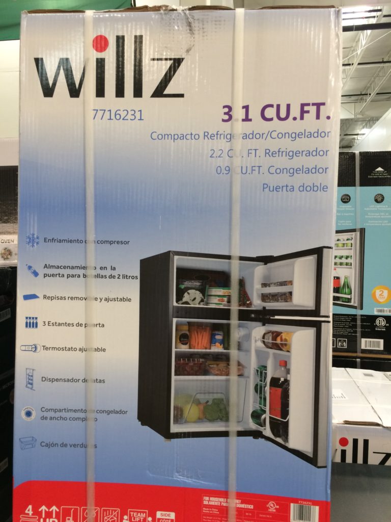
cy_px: 261
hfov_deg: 48.2
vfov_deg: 61.7
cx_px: 196
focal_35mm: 29
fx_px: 437
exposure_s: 1/30
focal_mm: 4.15
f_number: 2.2
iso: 80
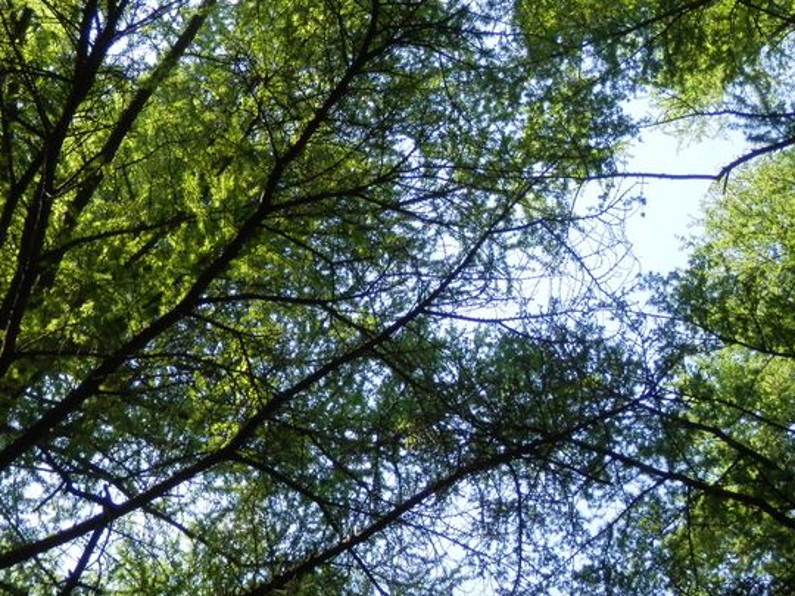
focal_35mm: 80
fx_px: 1837
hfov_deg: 24.4
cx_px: 403
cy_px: 156
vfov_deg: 18.3
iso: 80
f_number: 4.1
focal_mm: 9.8
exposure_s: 1/125
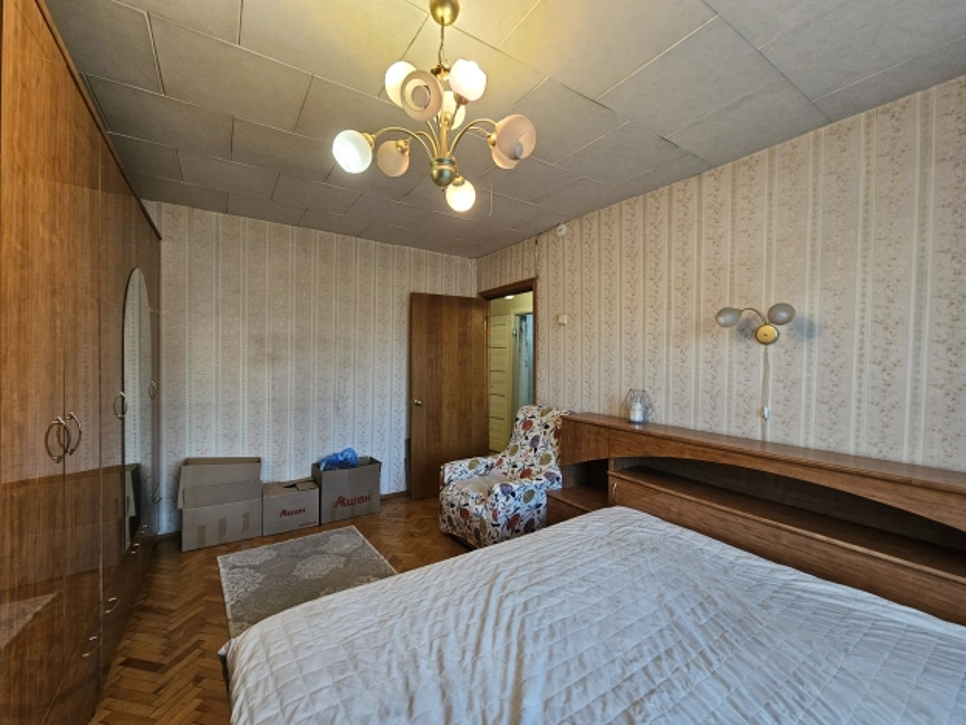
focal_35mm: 13
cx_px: 483
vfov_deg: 89.9
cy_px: 362
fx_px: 363
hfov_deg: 106.2
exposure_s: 1/50
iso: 160
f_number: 2.2
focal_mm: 2.2
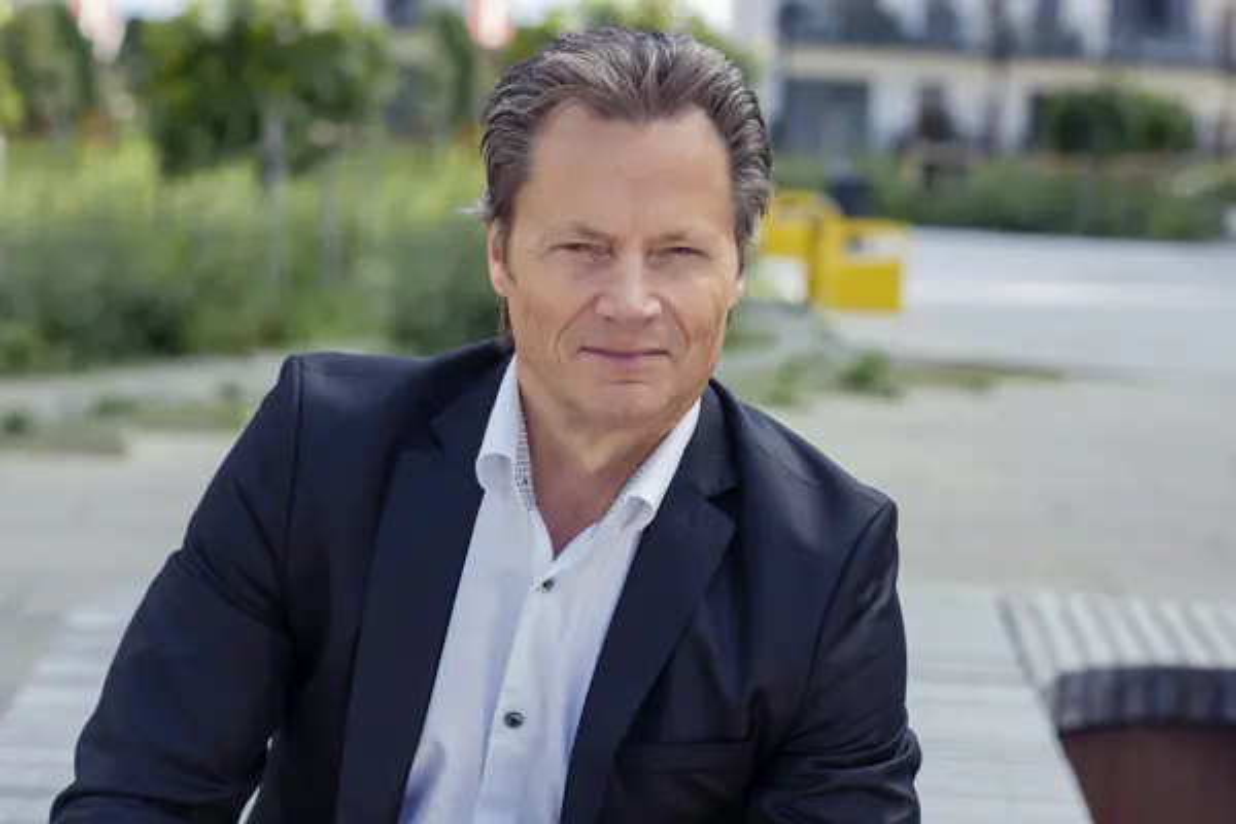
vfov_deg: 16.1
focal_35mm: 85
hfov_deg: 23.9
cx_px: 618
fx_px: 2918
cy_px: 412
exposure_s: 1/100
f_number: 4.5
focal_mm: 85
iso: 80
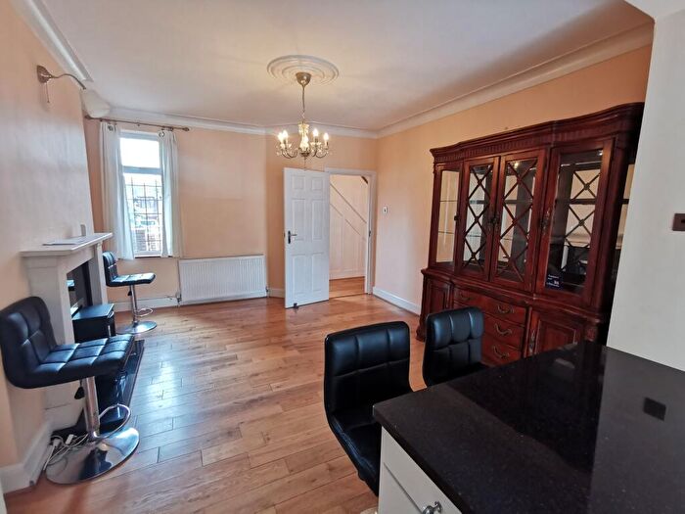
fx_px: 317
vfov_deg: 78.1
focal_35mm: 16
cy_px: 257
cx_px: 342
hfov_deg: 94.5
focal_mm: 2.35
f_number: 2.2
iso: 250
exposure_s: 1/50
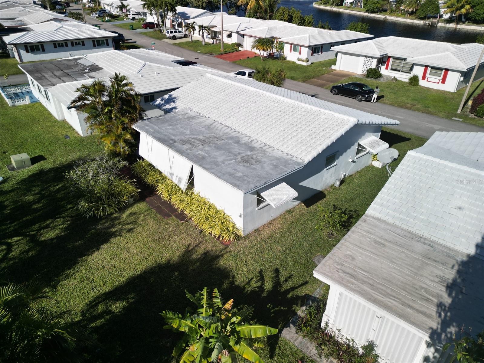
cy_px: 182
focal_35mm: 24
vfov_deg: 56.8
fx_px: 336
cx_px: 242
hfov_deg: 71.6
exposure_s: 1/1250
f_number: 1.7
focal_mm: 6.72
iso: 100
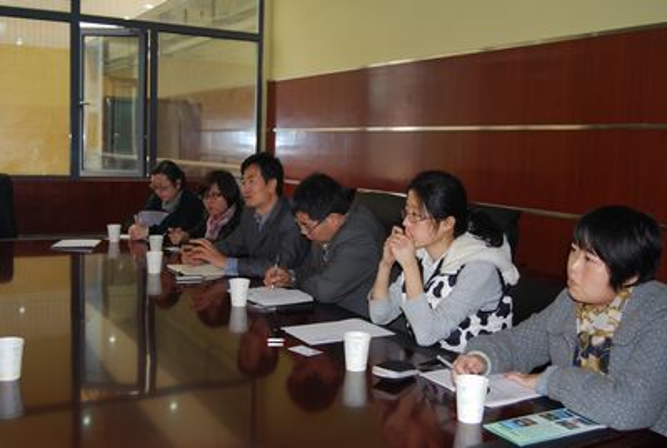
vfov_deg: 34.4
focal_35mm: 39
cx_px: 334
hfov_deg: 49.4
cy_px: 224
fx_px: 724
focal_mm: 26
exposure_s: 1/60
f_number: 4
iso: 200
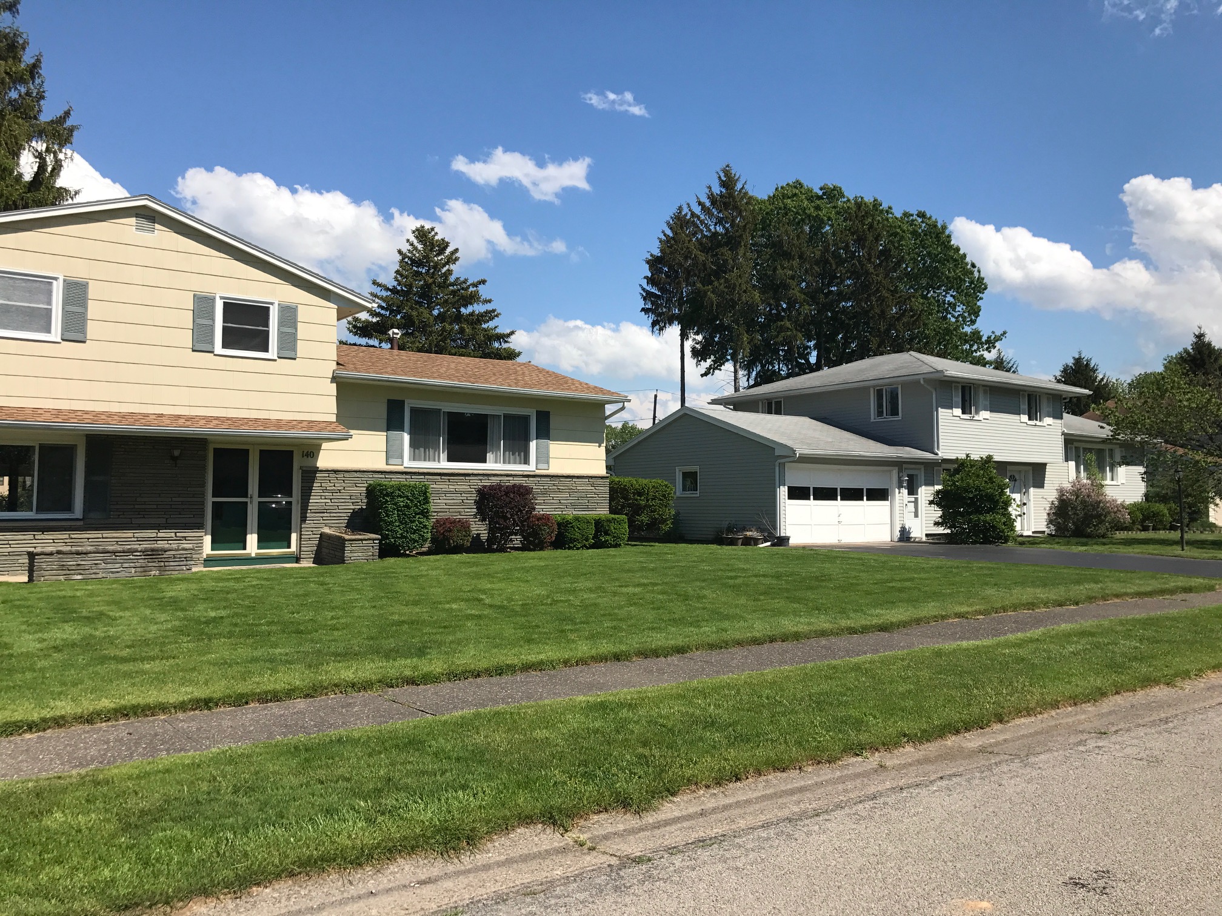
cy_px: 458
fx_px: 988
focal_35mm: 28
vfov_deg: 49.7
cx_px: 611
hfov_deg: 63.4
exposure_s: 1/3300
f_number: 1.8
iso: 20
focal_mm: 3.99
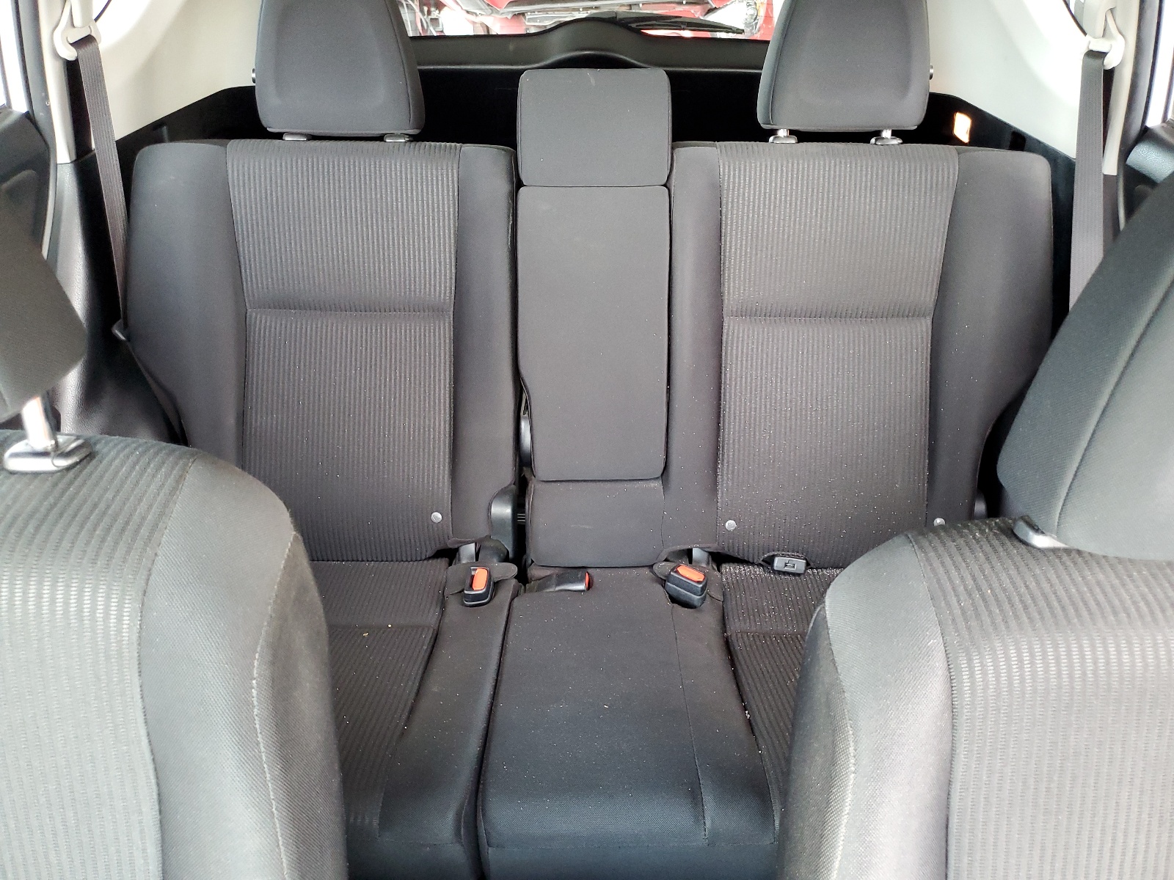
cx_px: 587
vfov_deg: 53.1
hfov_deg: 67.3
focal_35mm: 26
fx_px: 882
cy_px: 440
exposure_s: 1/30
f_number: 1.5
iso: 289
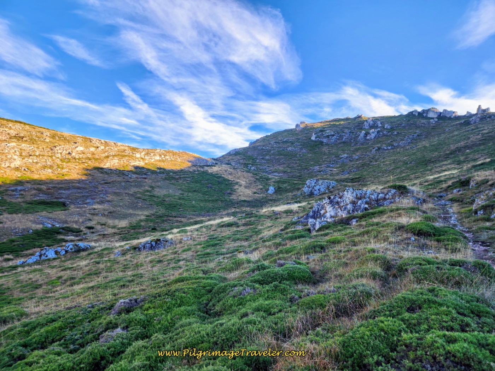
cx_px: 248
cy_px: 186
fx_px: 329
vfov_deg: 58.9
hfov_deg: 73.9
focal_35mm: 23
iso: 12
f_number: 1.8
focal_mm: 6.4
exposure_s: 1/208
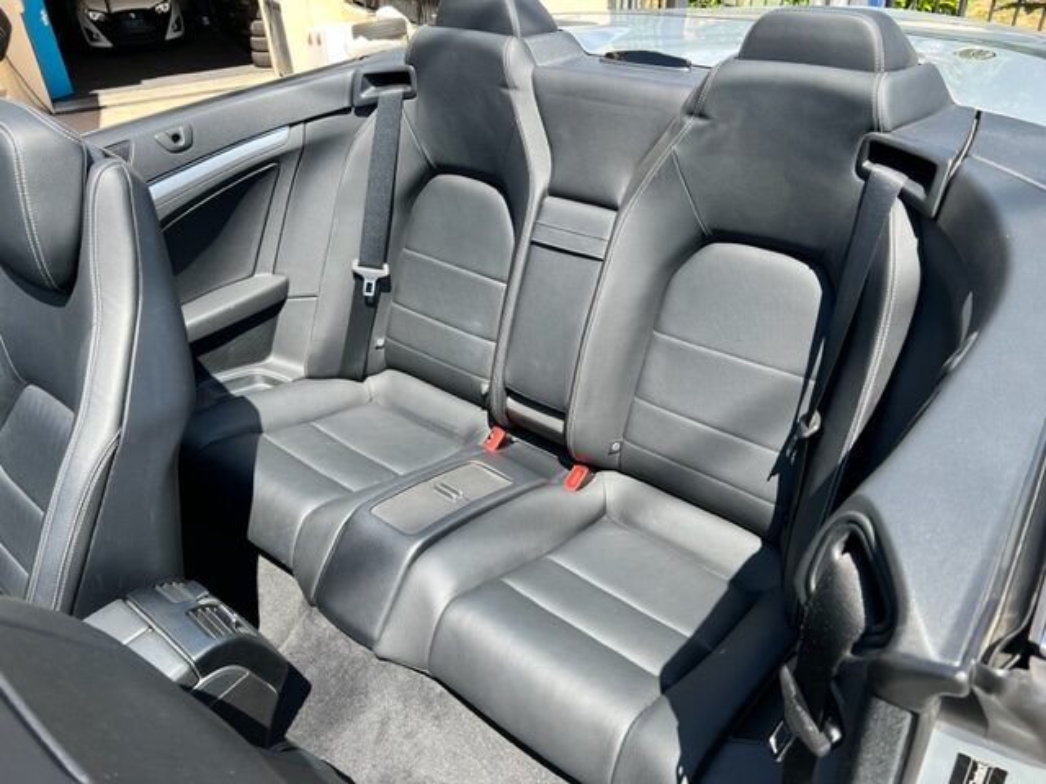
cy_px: 392
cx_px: 523
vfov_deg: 53.1
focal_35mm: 26
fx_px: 786
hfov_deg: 67.3
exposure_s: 1/780
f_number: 1.5
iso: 50
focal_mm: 5.7
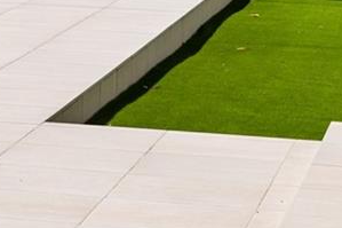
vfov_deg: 5.5
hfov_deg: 8.1
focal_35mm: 240
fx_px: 2279
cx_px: -383
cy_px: -324
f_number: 8
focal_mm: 35
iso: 250
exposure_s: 1/1250
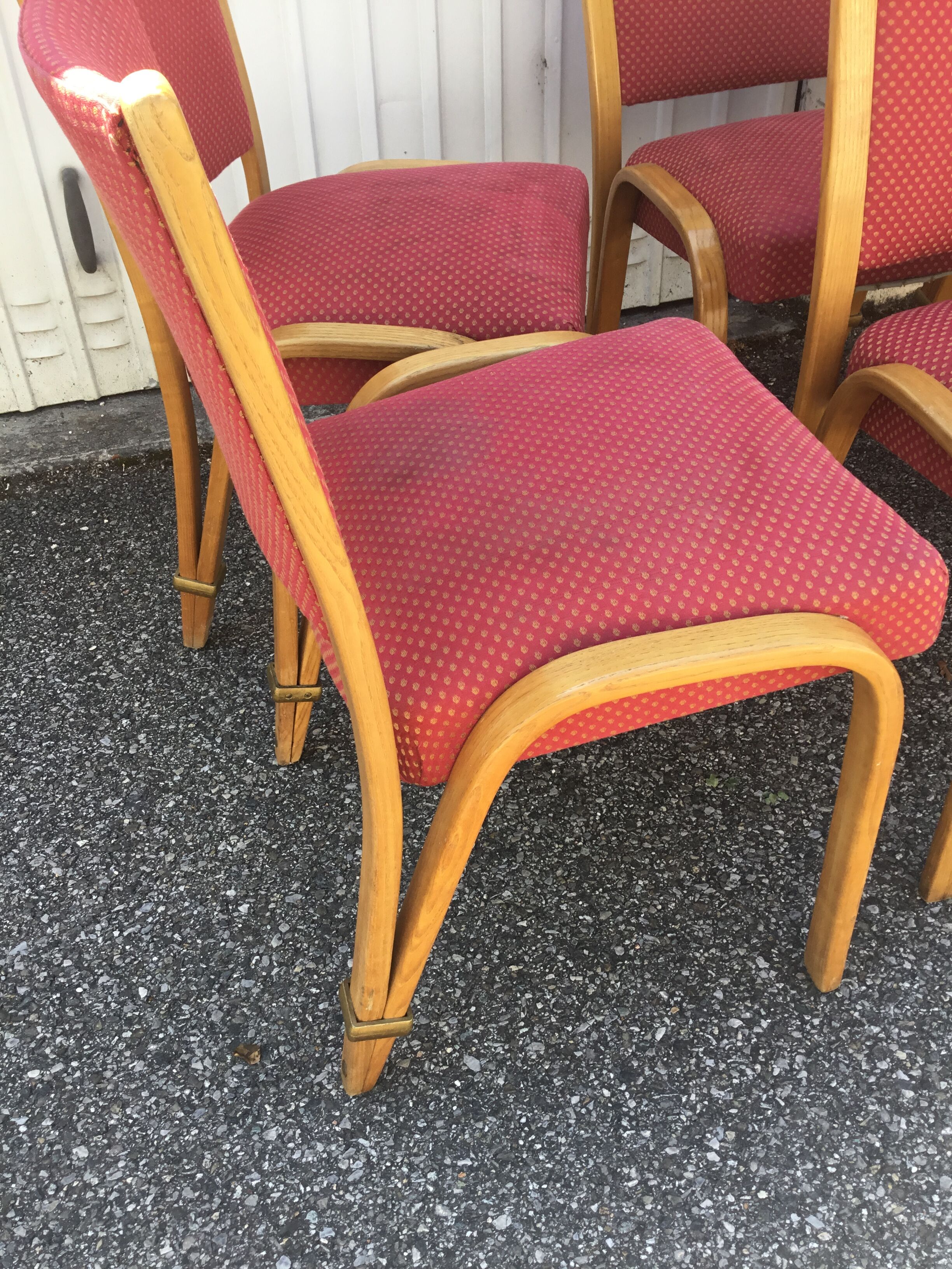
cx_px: 476
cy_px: 634
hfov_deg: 45.4
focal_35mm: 31
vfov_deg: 58.4
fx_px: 1137
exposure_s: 1/143
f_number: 2.4
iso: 25
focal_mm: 3.3
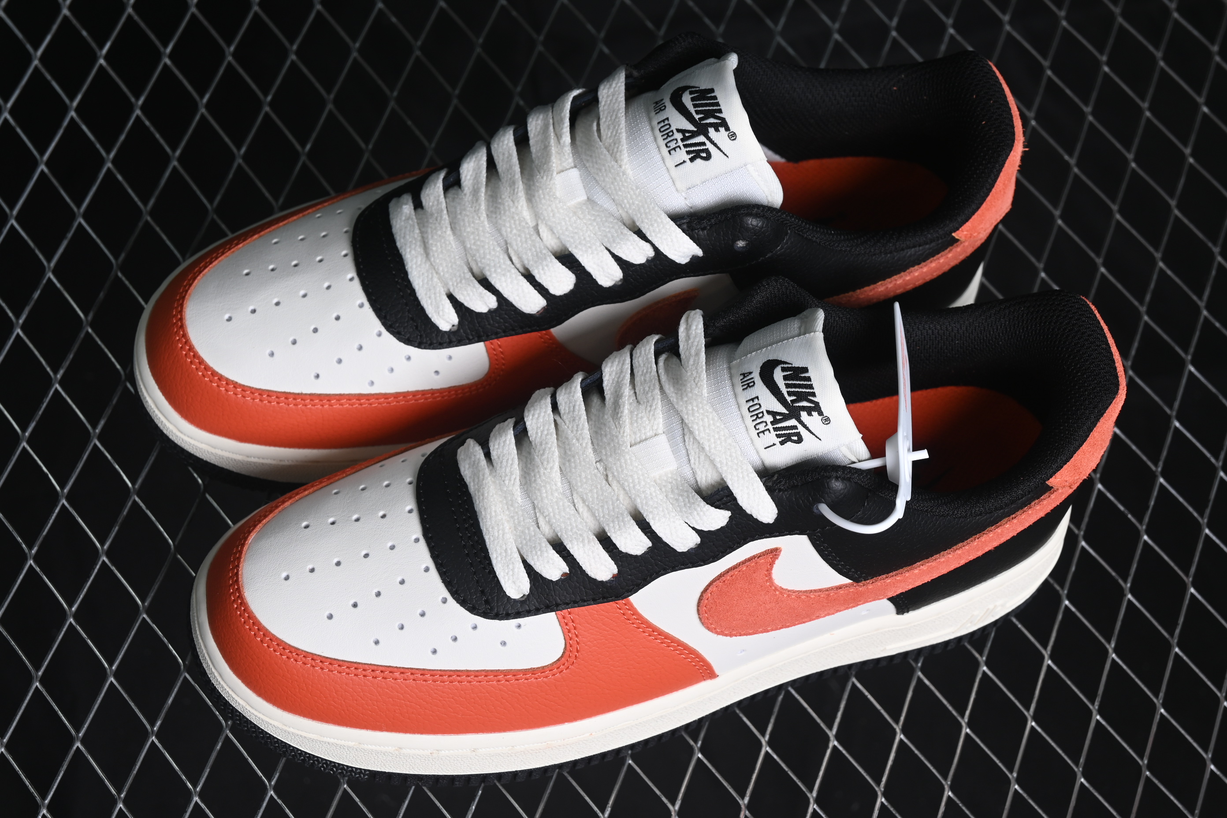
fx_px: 2556
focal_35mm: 75
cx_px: 614
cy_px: 409
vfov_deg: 18.2
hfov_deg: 27.0
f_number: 7.1
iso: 160
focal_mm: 50
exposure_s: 1/60
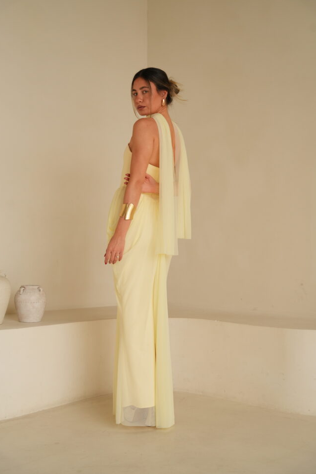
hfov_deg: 28.8
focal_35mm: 47
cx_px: 158
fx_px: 615
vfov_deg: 42.2
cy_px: 232
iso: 640
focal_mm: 45.7
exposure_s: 1/125
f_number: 5
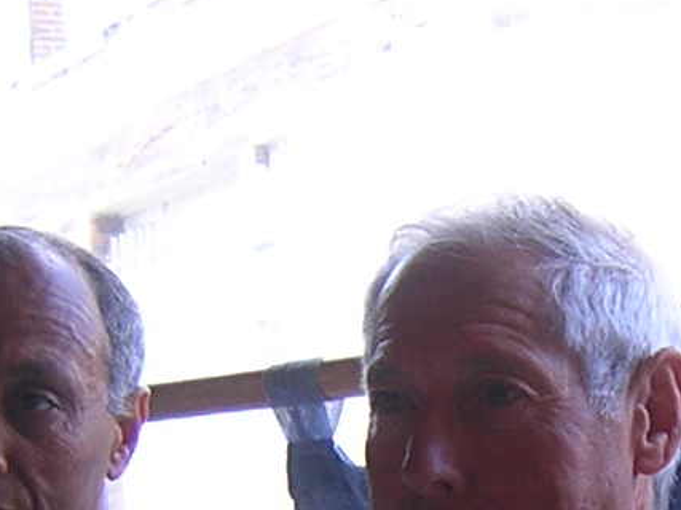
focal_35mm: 135
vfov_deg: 10.8
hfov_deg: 14.3
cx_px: 734
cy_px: 601
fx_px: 2655
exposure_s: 1/60.2
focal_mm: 4.7
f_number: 2.6
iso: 100
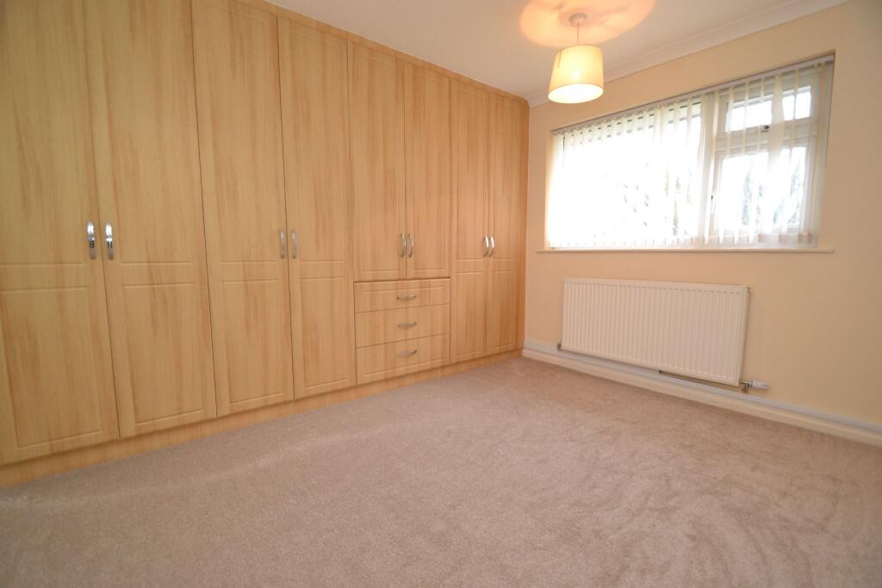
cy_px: 294
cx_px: 441
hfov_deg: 100.4
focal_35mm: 15
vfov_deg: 77.3
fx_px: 368
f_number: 3.5
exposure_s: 1/60
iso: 720
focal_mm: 10
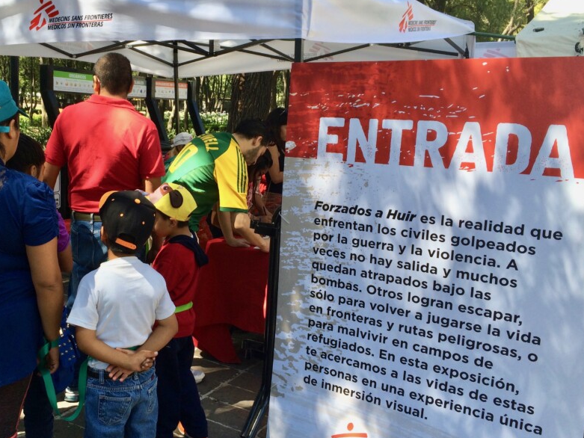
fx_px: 641
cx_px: 212
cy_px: 222
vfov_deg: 37.7
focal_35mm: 38
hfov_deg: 48.4
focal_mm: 4.15
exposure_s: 1/299
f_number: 2.2
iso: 32
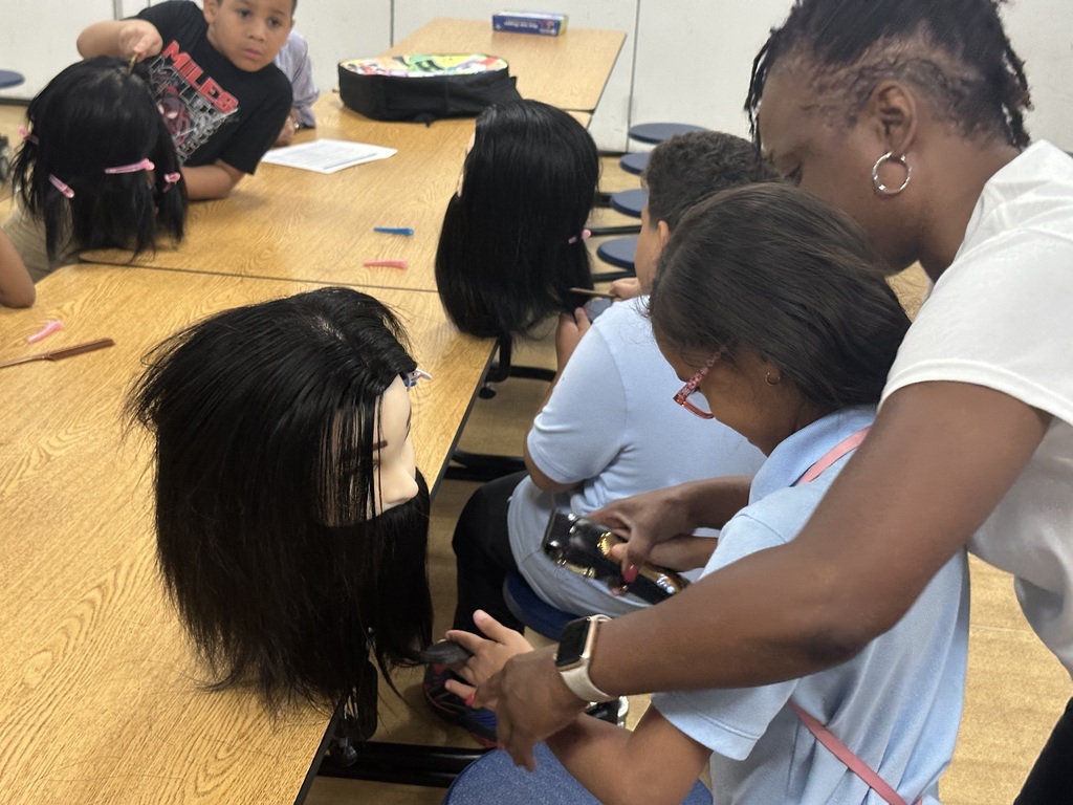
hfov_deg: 39.7
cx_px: 536
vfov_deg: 30.3
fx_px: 1488
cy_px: 402
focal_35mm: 48
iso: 400
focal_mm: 6.86
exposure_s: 1/40
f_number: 1.78
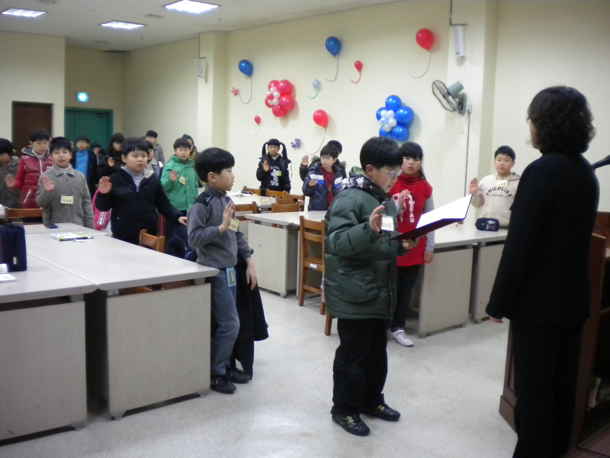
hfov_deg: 52.6
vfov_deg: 40.7
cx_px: 305
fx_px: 617
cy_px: 229
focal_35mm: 35
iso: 400
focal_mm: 6.3
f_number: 3.1
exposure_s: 1/71
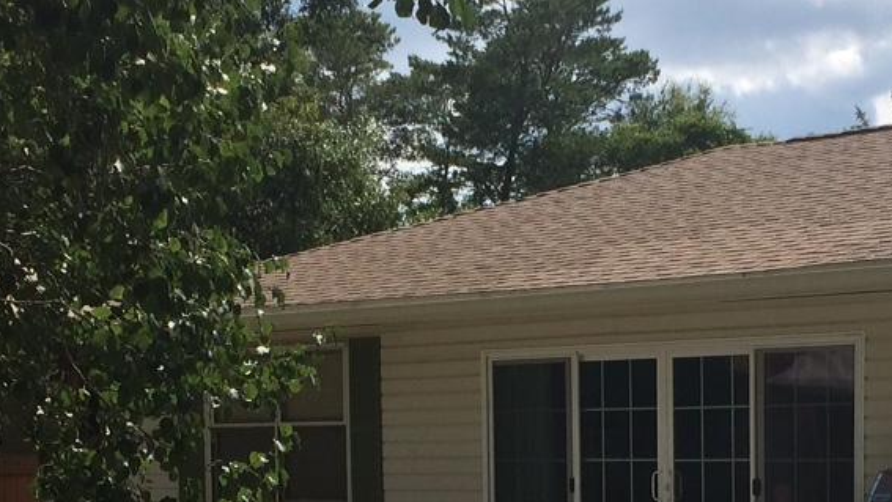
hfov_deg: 23.4
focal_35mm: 91
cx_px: 549
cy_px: 584
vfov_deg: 13.0
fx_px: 2152
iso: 32
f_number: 2.2
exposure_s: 1/2933
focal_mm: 4.15
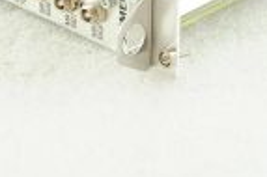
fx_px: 2052
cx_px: 166
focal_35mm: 277
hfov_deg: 7.4
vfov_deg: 4.9
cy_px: -156
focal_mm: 66
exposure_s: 1/125
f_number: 10
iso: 1600
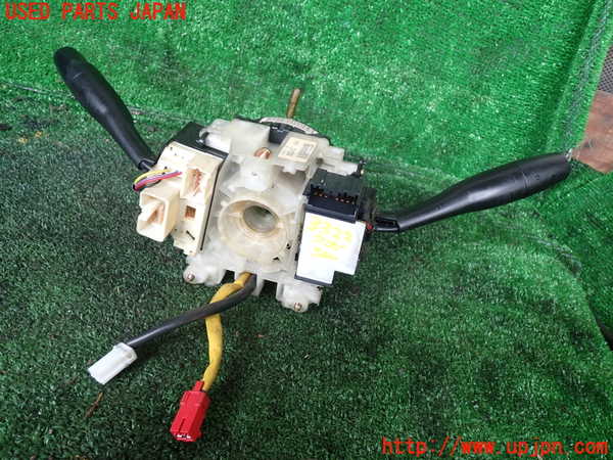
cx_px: 306
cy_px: 230
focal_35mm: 30
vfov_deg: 46.8
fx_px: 531
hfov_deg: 60.0
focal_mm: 5.4
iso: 125
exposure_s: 1/60
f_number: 2.3
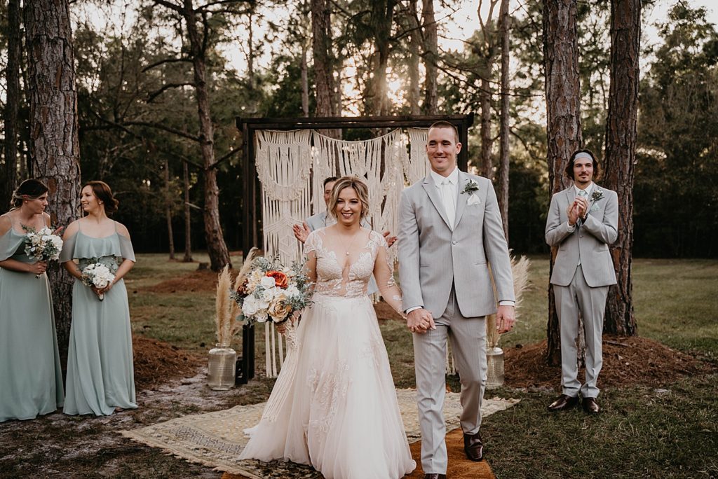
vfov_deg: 36.0
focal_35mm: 37
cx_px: 359
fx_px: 738
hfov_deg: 51.9
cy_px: 240
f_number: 2.8
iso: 200
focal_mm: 37
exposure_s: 1/320
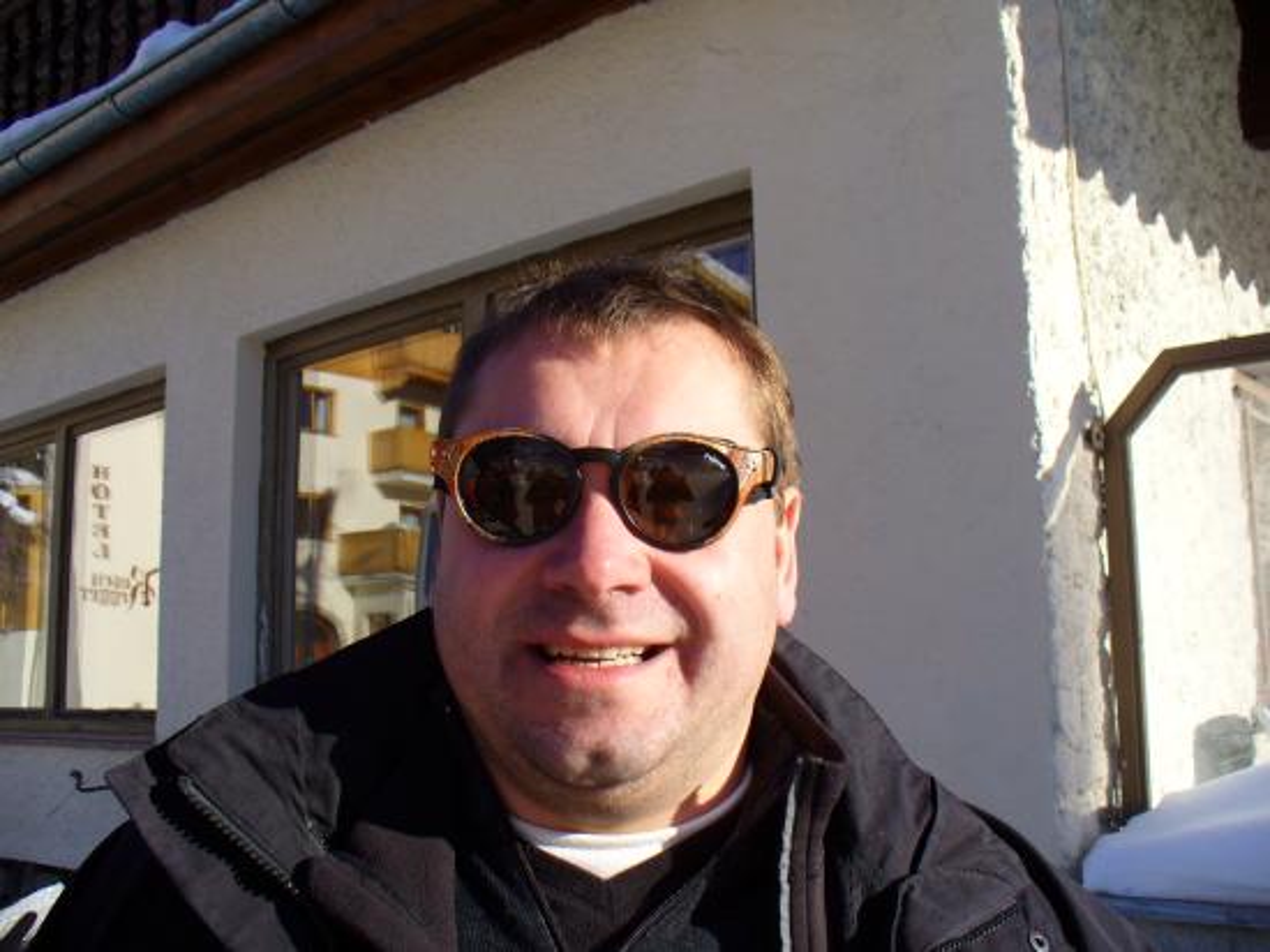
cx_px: 635
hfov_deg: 50.2
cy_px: 476
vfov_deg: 38.6
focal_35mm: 37
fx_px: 1357
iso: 64
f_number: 5.6
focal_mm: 6.1
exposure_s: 1/200
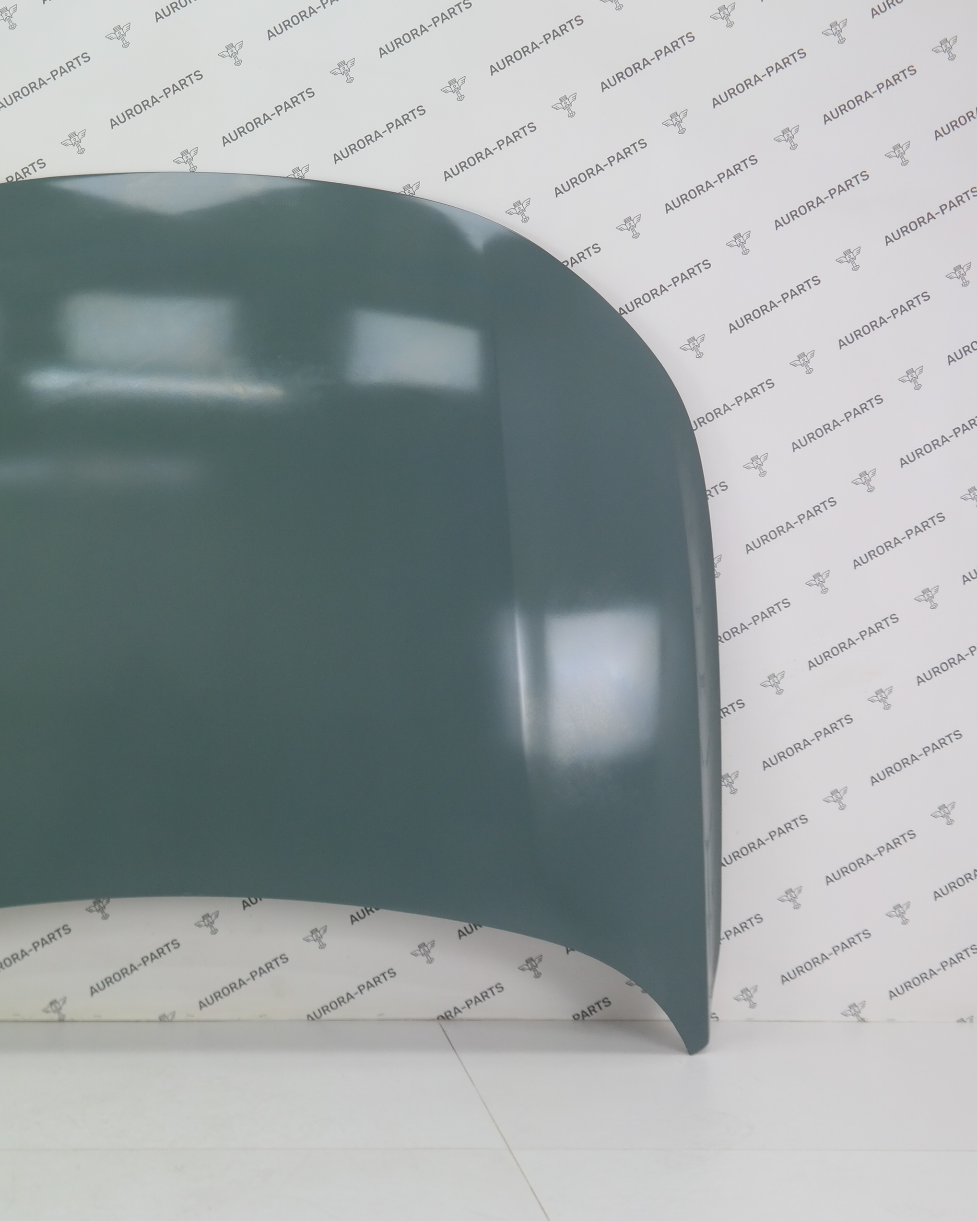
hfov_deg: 33.9
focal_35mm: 43
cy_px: 620
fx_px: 1554
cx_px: 198
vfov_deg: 42.9
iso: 200
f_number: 5.6
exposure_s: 1/40
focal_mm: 20
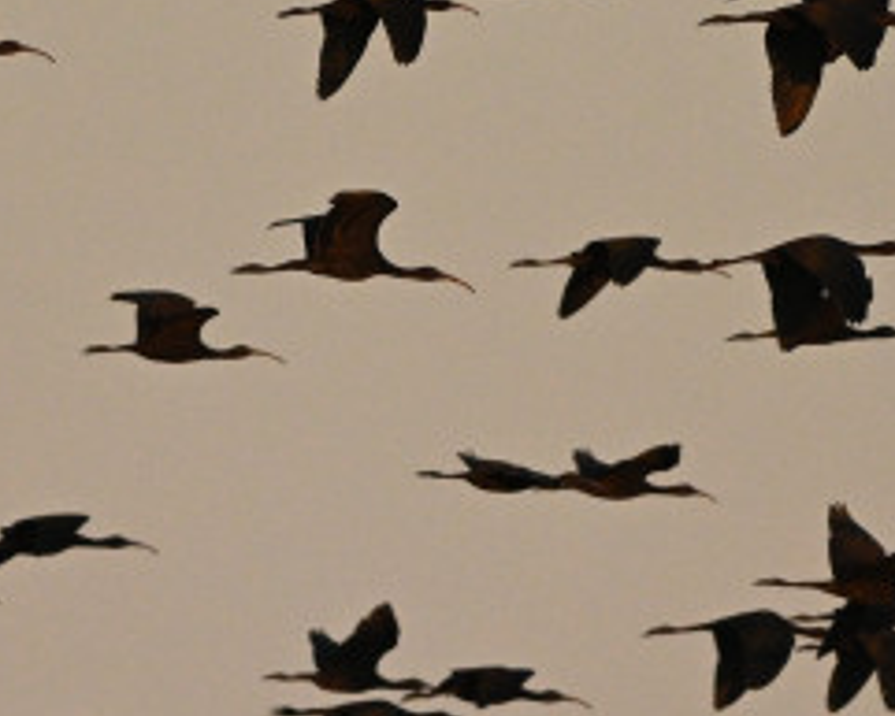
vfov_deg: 0.6
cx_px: 293
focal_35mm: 2484
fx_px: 65824
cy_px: 612
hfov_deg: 0.8
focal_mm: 600
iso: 3200
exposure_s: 1/3200
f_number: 6.3
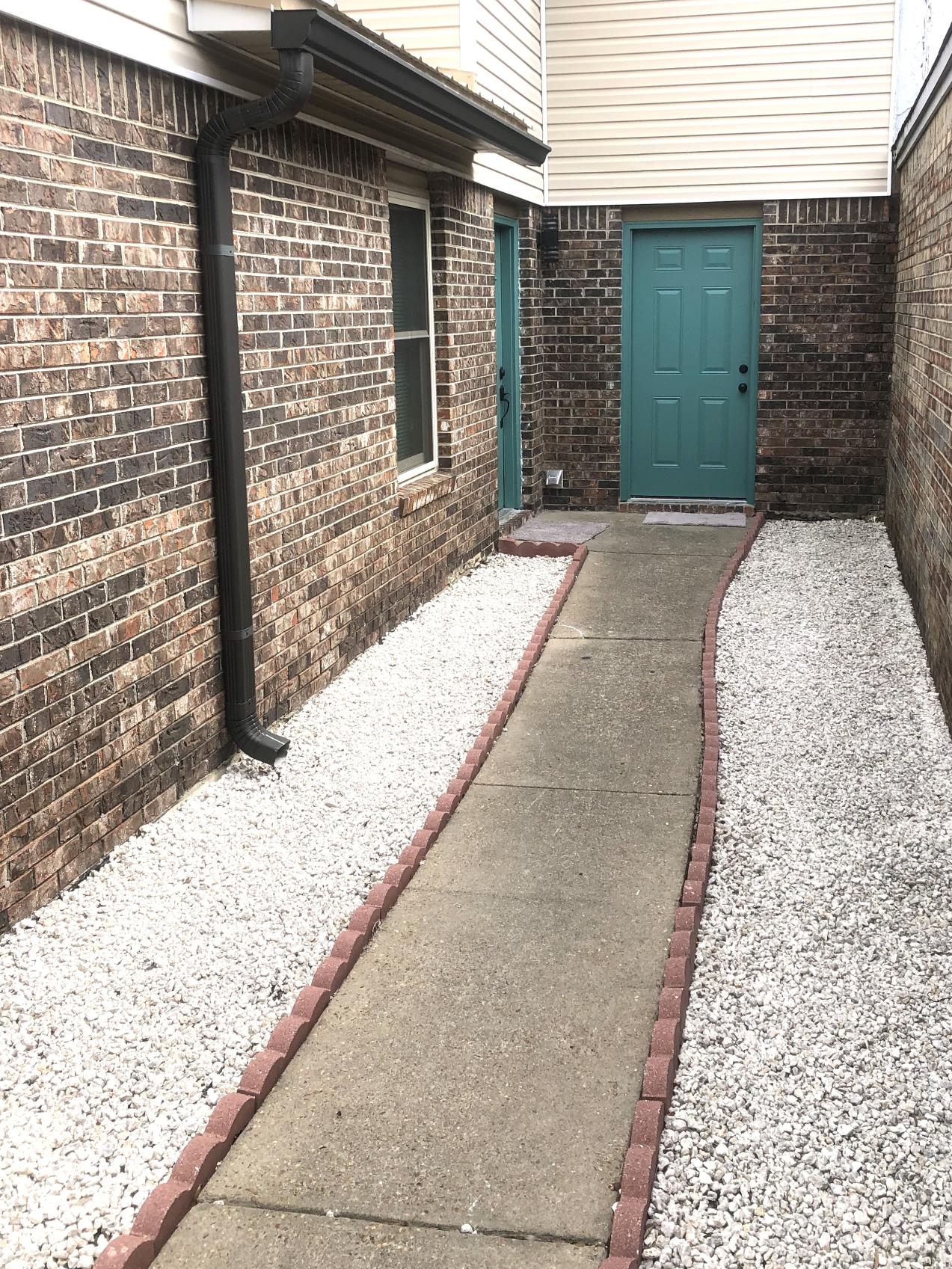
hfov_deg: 42.8
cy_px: 532
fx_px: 1210
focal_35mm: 33
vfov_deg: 55.1
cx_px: 555
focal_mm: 4
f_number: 1.8
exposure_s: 1/852
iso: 20
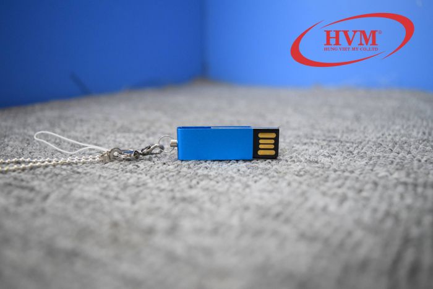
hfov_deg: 53.1
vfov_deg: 36.9
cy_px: 144
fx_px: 433
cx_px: 216
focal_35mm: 36
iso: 3200
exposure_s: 1/60
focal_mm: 24
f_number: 4
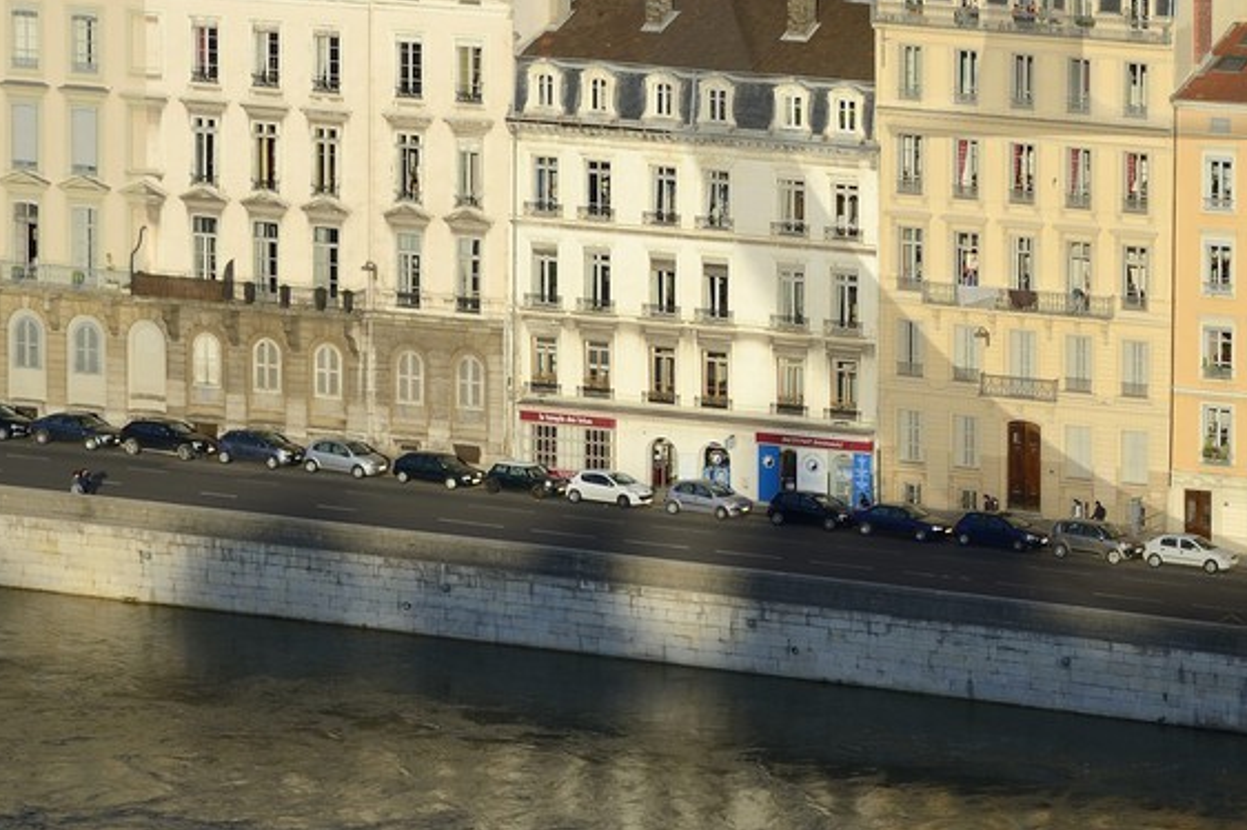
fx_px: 9658
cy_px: -224
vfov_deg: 4.9
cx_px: 1515
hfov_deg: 7.3
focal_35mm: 279
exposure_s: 1/320
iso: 200
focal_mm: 98
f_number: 10
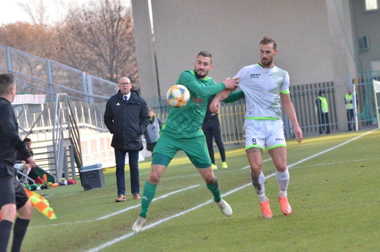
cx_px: 205
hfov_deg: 6.8
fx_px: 3202
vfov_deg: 4.5
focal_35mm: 304
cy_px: 118
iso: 3200
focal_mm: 170
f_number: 5.6
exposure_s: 1/2000
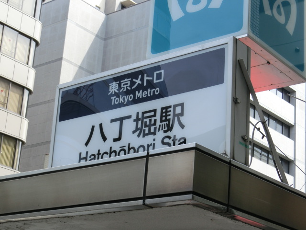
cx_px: 153
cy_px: 115
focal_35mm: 80
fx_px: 707
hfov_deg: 24.4
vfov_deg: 18.4
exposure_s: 1/125
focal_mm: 14.3
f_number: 5.4
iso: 100
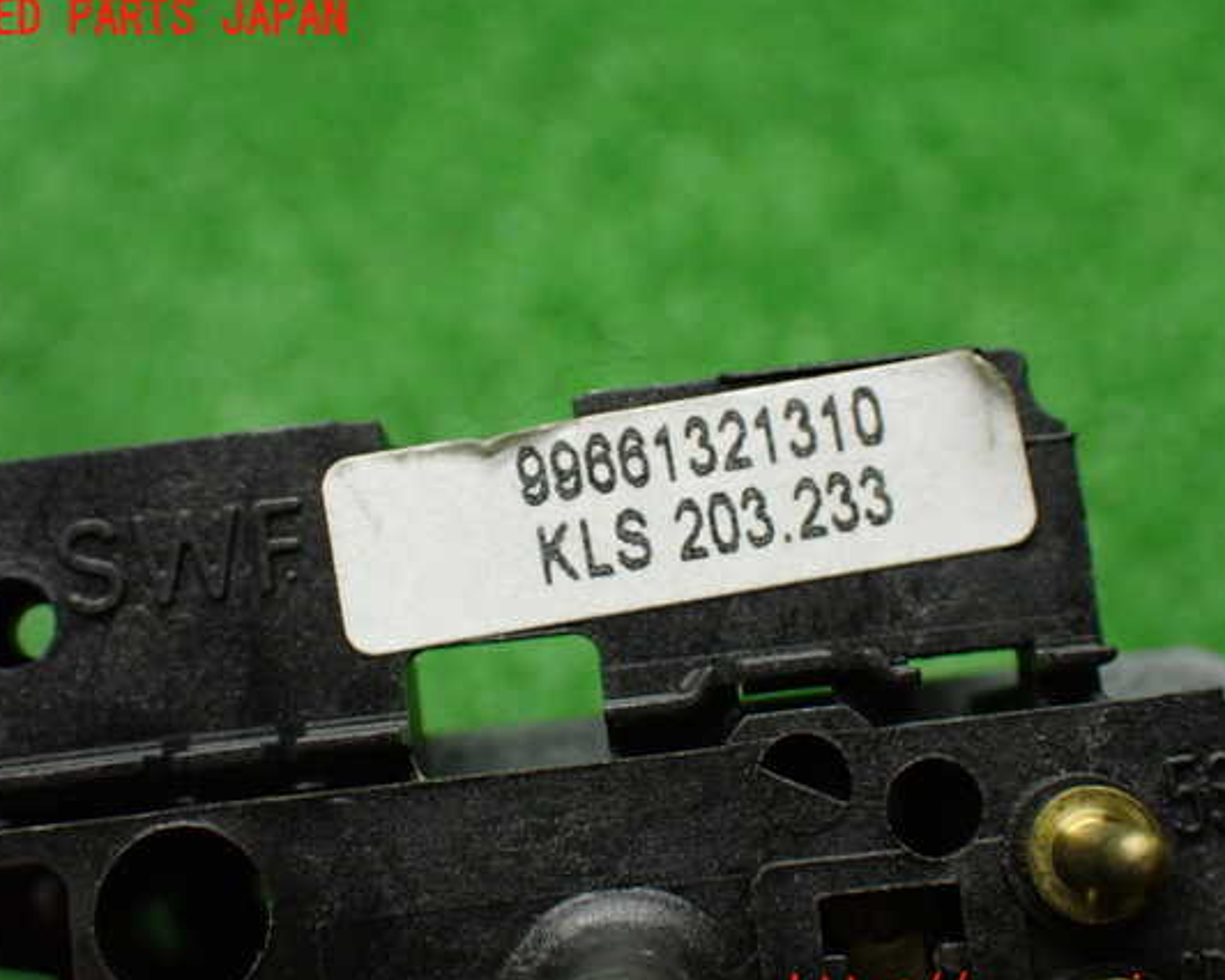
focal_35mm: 55
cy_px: 508
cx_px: 619
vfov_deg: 27.6
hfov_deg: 34.1
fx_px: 1995
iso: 800
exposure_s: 1/80
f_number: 3.2
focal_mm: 9.01
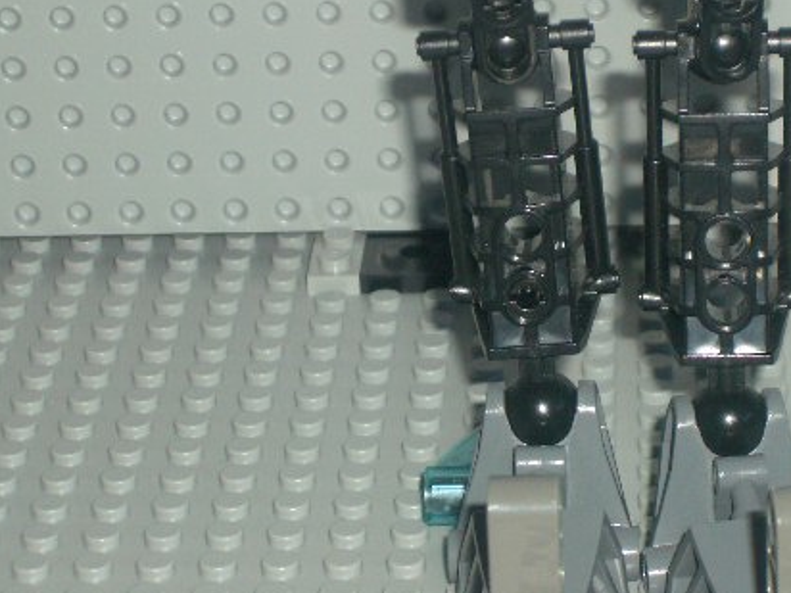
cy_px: 146
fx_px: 3725
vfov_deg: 9.1
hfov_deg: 12.1
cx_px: 564
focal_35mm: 163
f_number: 4.8
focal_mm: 17.4
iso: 100
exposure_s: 1/60
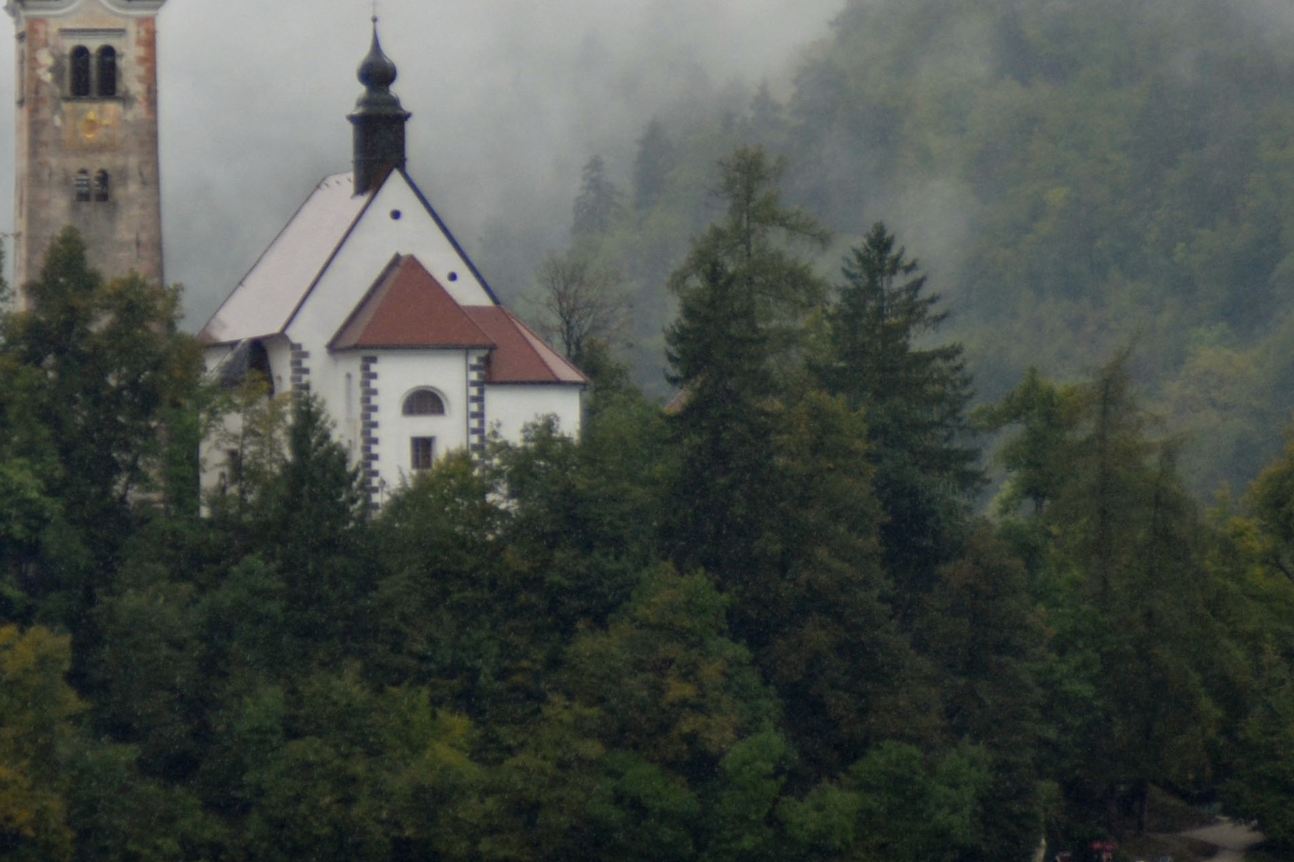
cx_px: 82
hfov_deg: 5.4
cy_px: 138
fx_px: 13585
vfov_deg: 3.6
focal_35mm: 378
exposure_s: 1/800
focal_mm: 98
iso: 200
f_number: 7.1
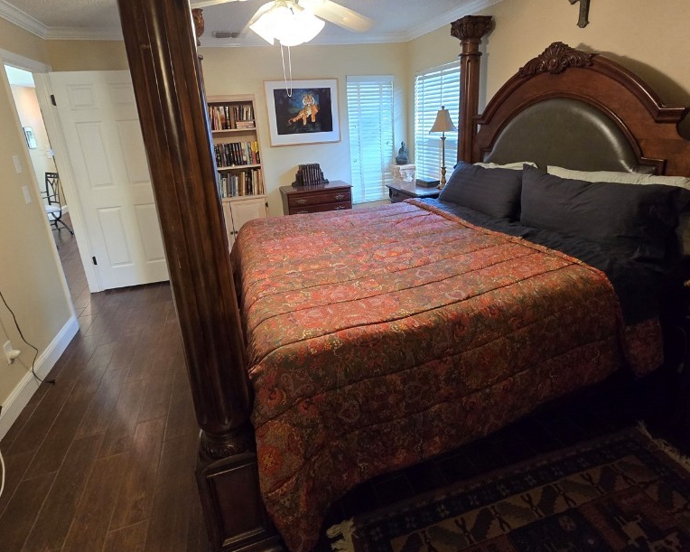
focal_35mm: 17
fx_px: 347
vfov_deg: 76.6
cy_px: 239
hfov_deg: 89.6
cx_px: 350
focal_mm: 2.2
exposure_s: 1/60
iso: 500
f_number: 2.2
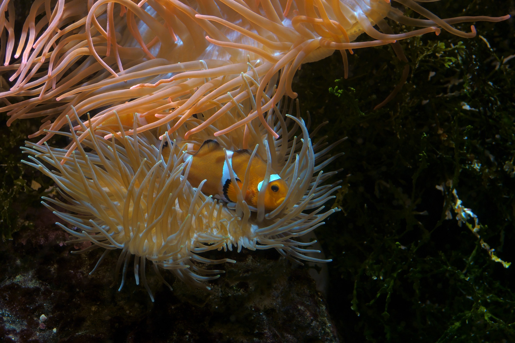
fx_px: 1874
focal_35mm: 131
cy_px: 172
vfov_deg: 10.5
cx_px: 258
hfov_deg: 15.6
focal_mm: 47.94
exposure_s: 1/20
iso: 64
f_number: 4
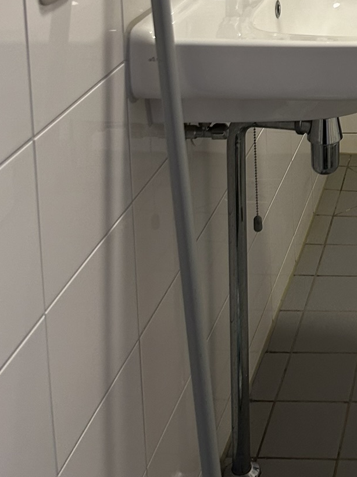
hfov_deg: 20.9
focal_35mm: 65
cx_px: 440
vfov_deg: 26.1
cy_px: -116
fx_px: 894
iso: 100
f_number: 1.5
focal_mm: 5.7
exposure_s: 1/50
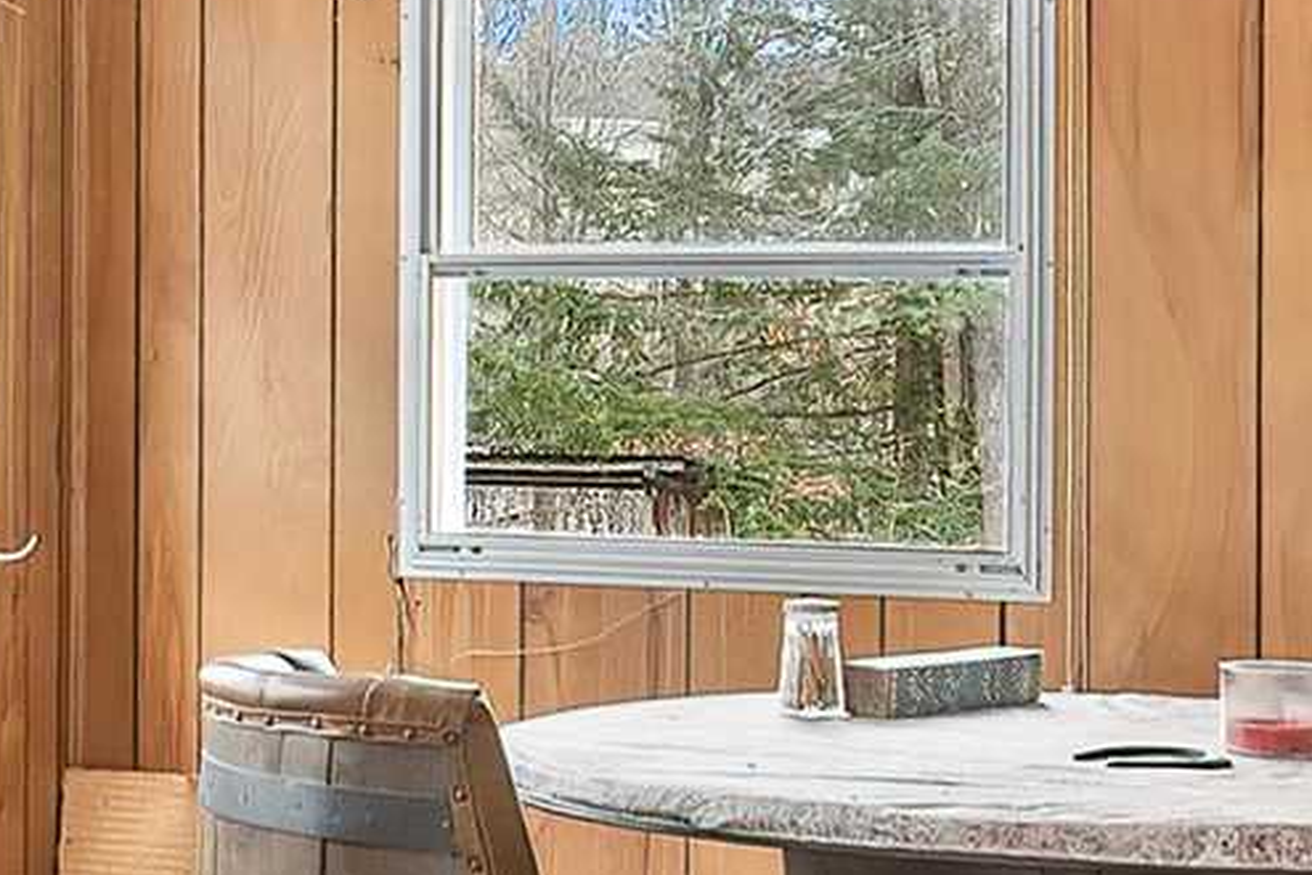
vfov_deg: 14.7
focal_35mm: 93
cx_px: -292
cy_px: 297
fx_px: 3389
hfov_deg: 20.4
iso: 800
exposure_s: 1/13
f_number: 5
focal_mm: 10
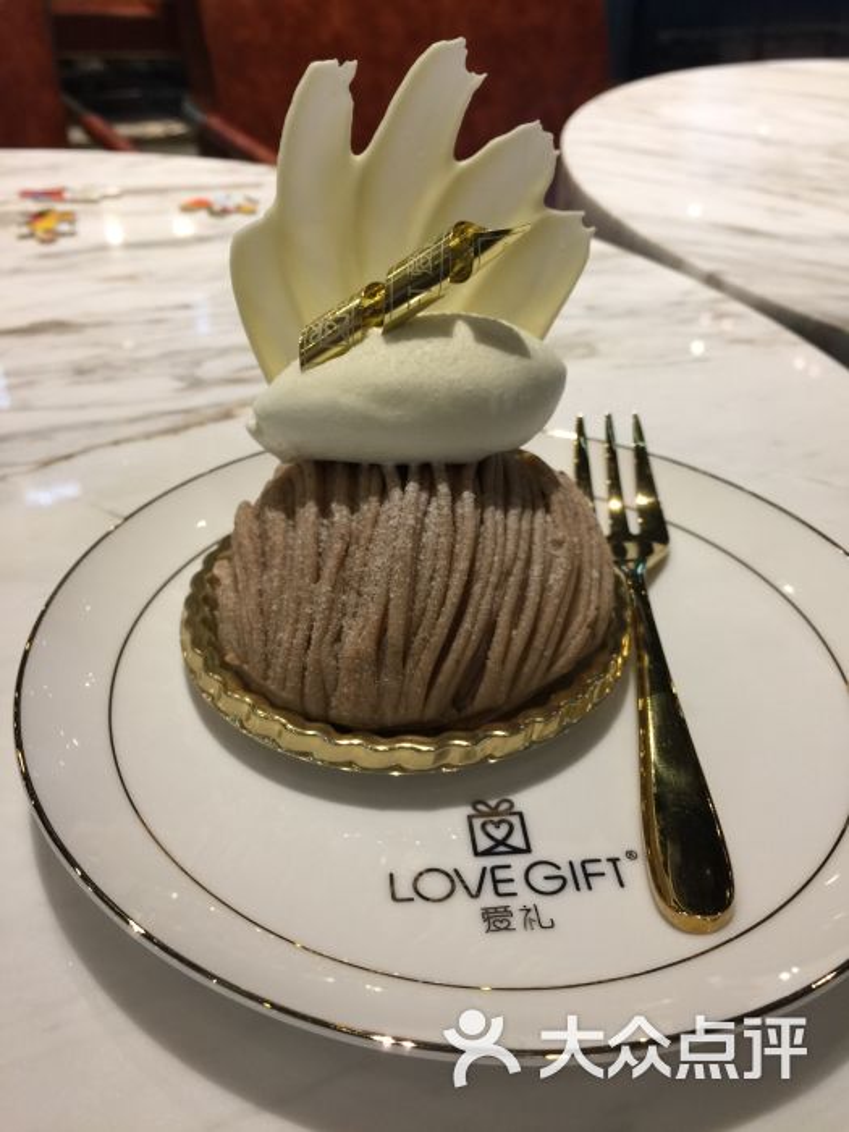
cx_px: 424
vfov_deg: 61.7
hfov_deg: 48.2
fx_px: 948
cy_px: 566
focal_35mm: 29
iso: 50
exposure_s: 1/33
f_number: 2.2
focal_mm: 4.15
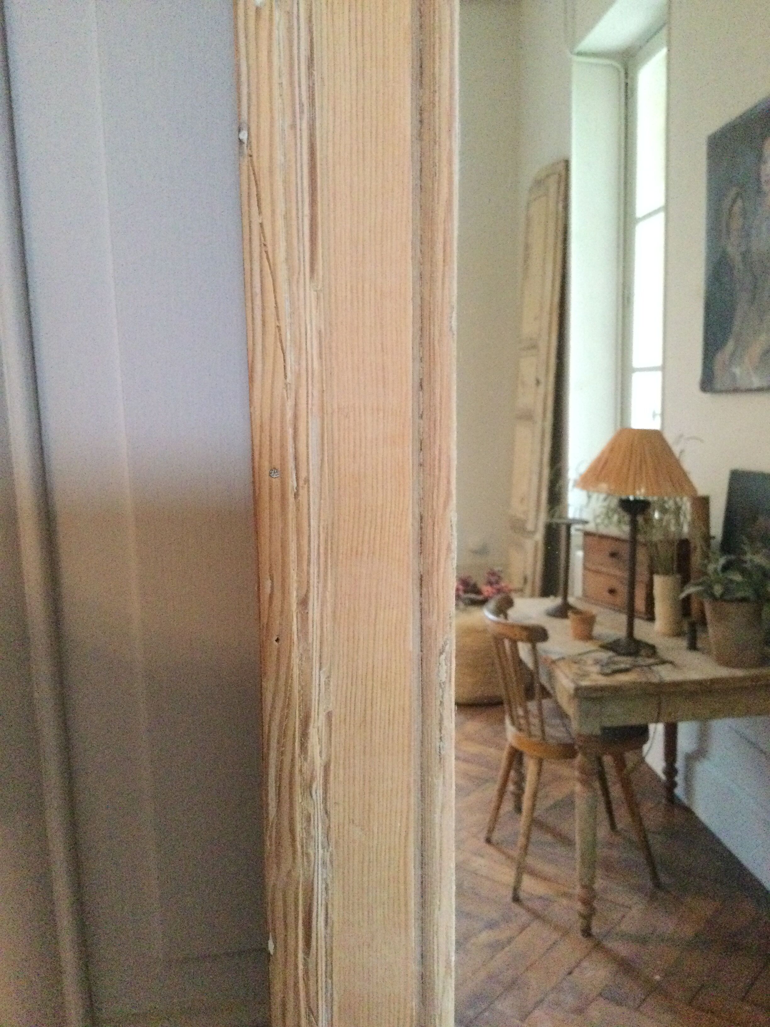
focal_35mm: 31
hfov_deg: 45.4
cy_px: 514
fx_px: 919
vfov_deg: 58.4
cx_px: 385
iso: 400
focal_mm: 3.3
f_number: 2.4
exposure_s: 1/17
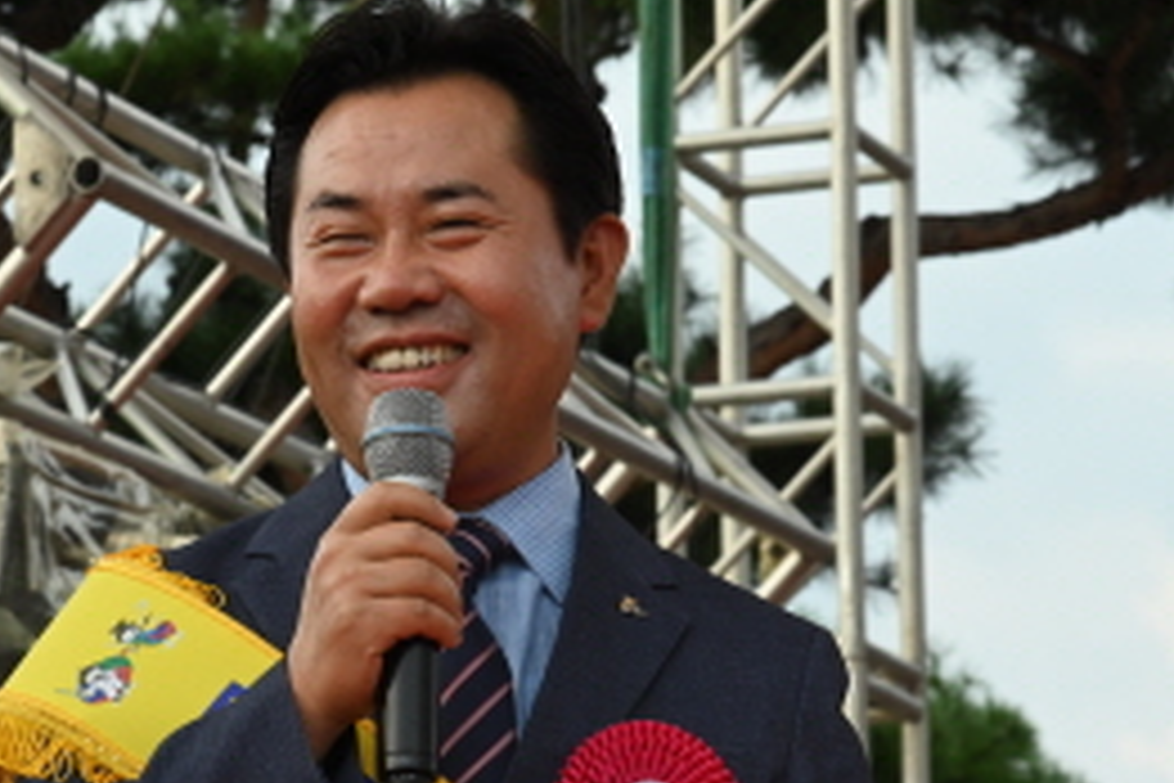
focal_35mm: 225
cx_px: 427
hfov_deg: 9.1
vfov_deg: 6.1
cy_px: 468
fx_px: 7337
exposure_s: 1/200
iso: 640
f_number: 11
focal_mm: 98
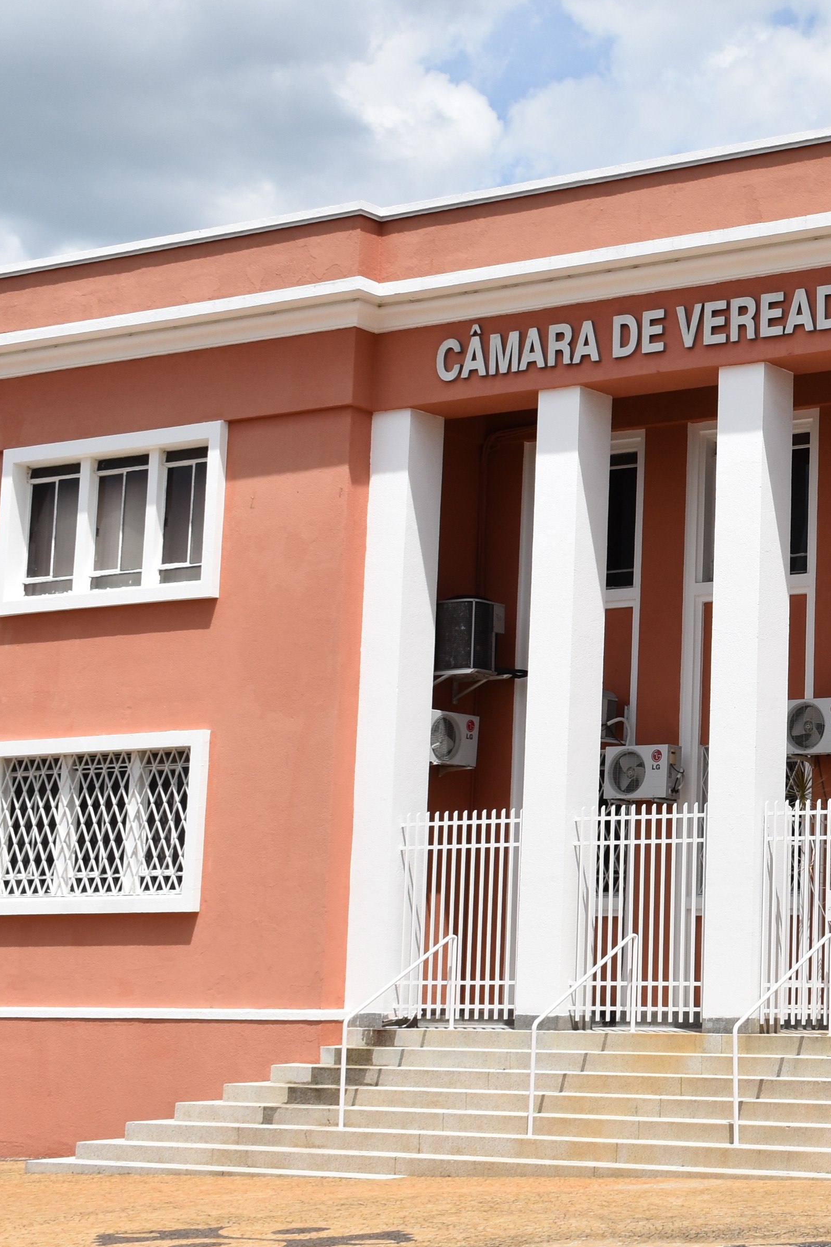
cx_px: 1016
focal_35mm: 68
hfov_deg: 18.8
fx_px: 2355
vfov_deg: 29.7
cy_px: 590
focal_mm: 24
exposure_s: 1/500
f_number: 10
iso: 200
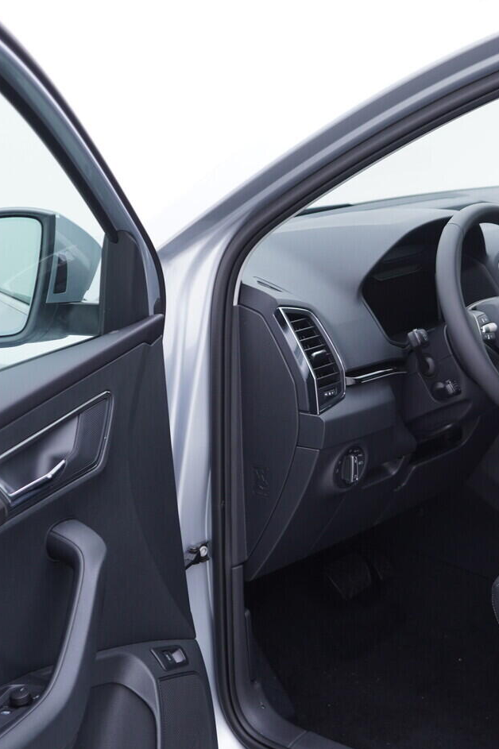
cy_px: 372
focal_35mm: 55
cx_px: 460
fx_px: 1144
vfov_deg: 36.3
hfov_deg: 23.9
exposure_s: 1/50
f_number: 3.2
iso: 125
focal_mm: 24
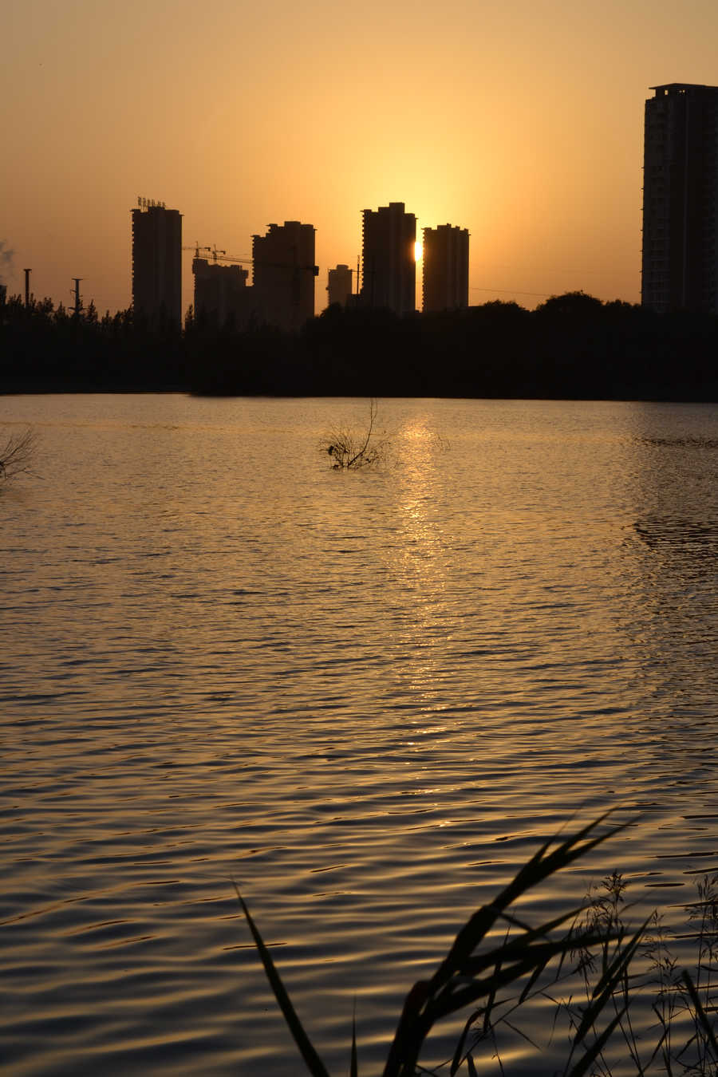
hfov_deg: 16.6
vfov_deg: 24.6
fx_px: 2468
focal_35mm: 82
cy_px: 538
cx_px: 359
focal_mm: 55
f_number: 11
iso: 100
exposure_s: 1/125
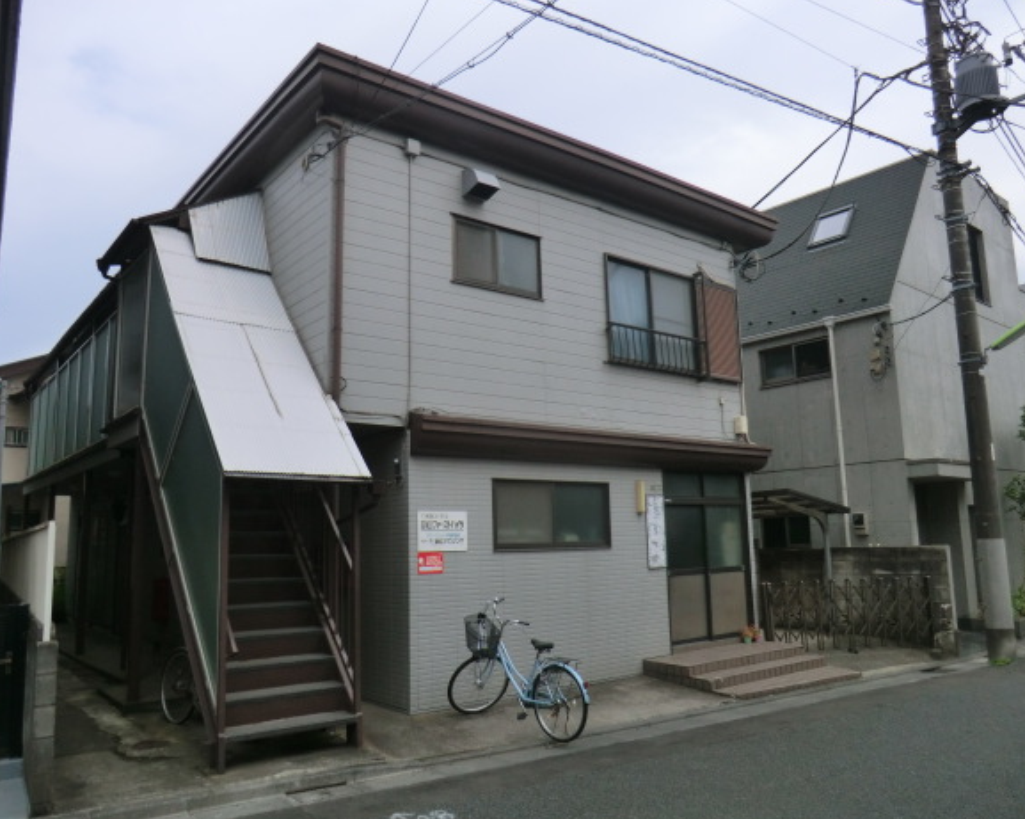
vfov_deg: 54.9
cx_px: 506
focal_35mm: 26
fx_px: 788
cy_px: 405
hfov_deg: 66.1
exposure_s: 1/800
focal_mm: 4.3
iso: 80
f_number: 3.2
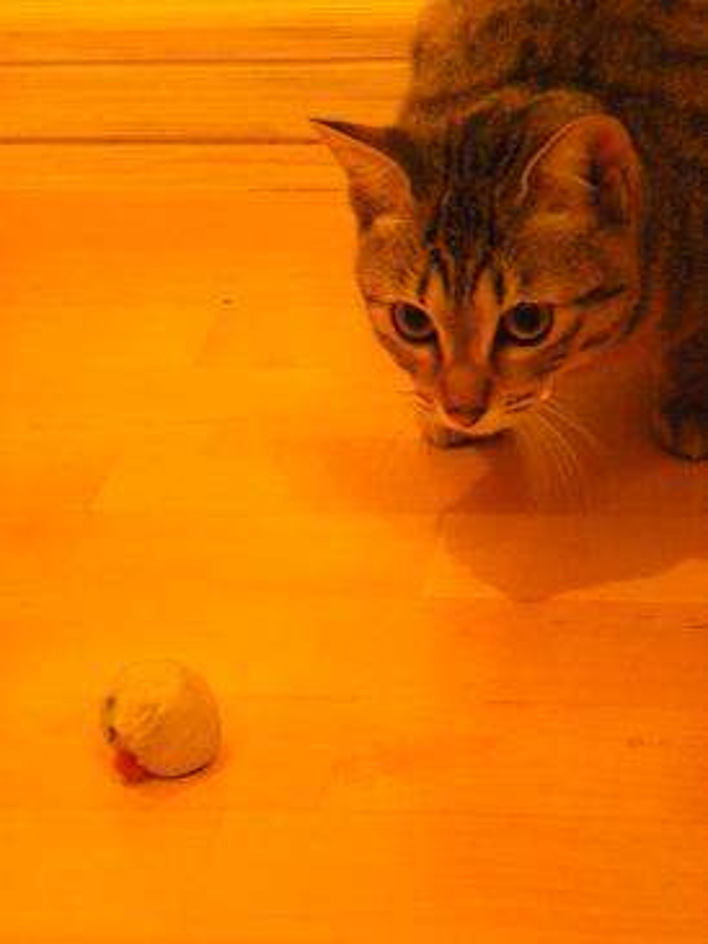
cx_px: 354
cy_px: 472
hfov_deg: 14.1
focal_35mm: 105
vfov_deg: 18.7
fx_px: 2862
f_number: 5.9
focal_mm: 18.9
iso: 800
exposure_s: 1/15.2
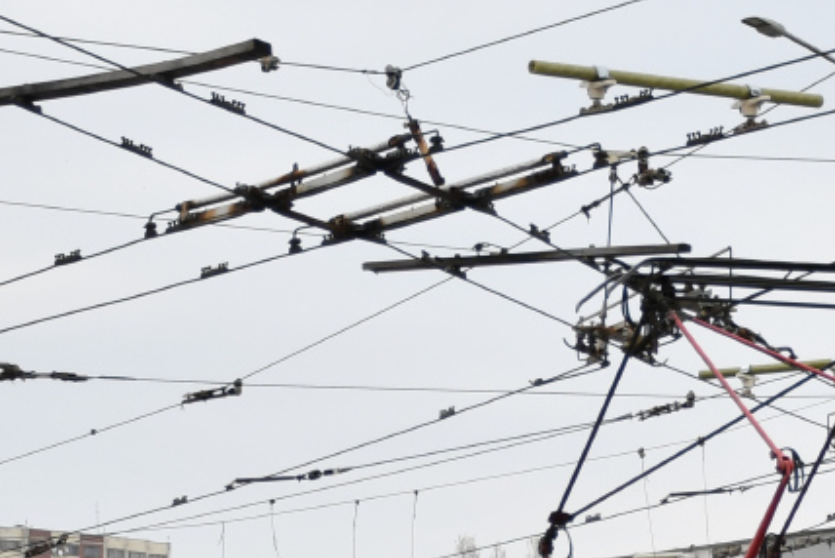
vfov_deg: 7.8
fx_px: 4015
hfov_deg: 11.9
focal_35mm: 173
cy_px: 832
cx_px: 517
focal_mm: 38
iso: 200
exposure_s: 1/1000
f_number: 4.5
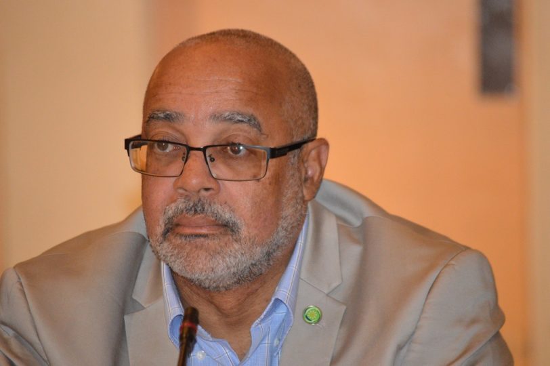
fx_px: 3778
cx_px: 275
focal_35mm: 248
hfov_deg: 8.3
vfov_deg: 5.5
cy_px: 183
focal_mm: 165
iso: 3200
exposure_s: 1/60
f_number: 5.3
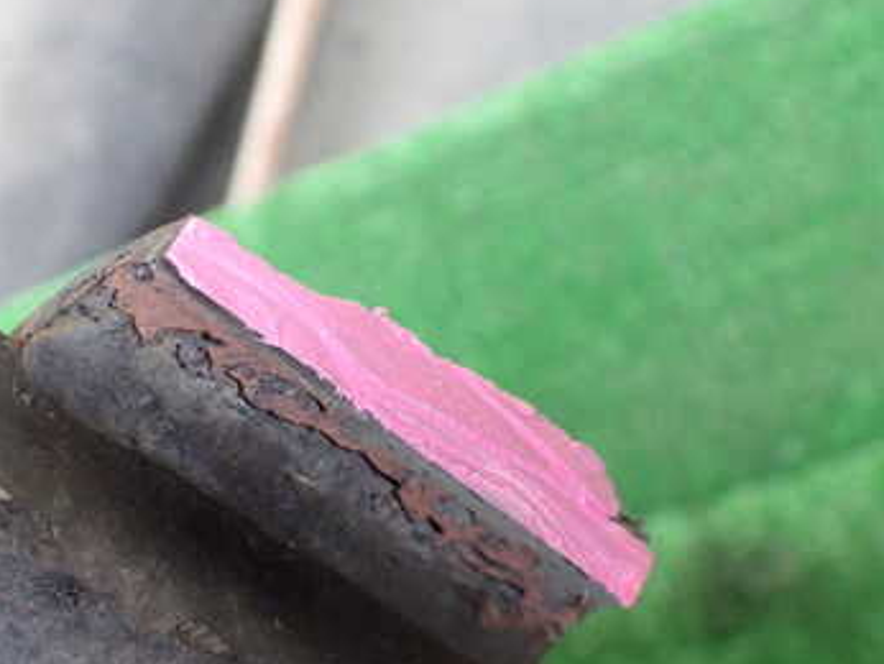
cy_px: 370
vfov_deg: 28.0
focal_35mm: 52
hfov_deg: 36.6
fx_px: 1329
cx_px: 350
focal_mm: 5.4
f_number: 2.3
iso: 640
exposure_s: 1/125
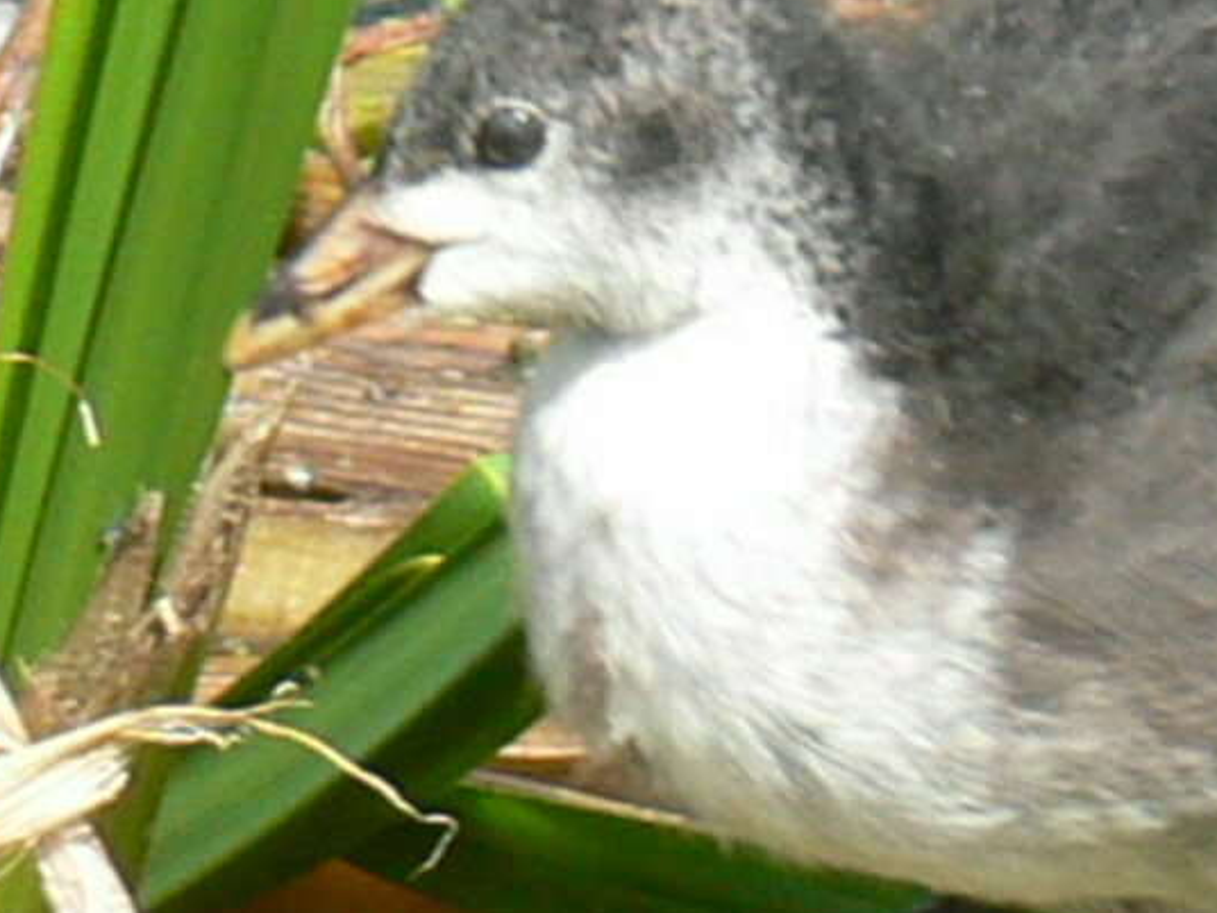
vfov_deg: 3.6
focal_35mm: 413
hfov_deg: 4.8
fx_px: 14520
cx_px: 949
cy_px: 581
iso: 80
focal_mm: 36.7
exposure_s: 1/320
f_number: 4.5
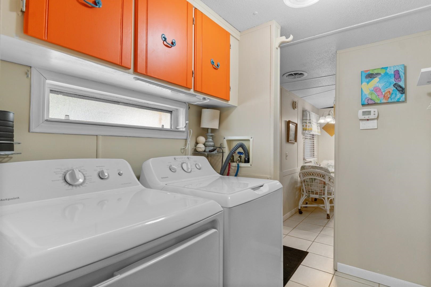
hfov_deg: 86.9
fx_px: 227
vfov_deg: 64.6
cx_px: 216
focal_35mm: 19
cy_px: 144
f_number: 4.8
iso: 100
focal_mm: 13
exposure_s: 1/8
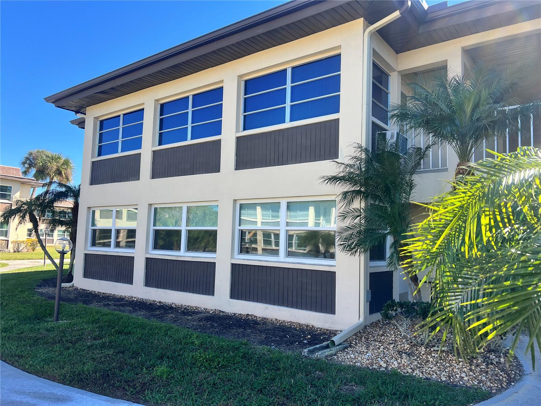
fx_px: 406
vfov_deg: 53.1
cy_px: 203
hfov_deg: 67.3
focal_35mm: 26
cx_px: 270
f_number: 1.5
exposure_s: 1/1224
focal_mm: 5.7
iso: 50
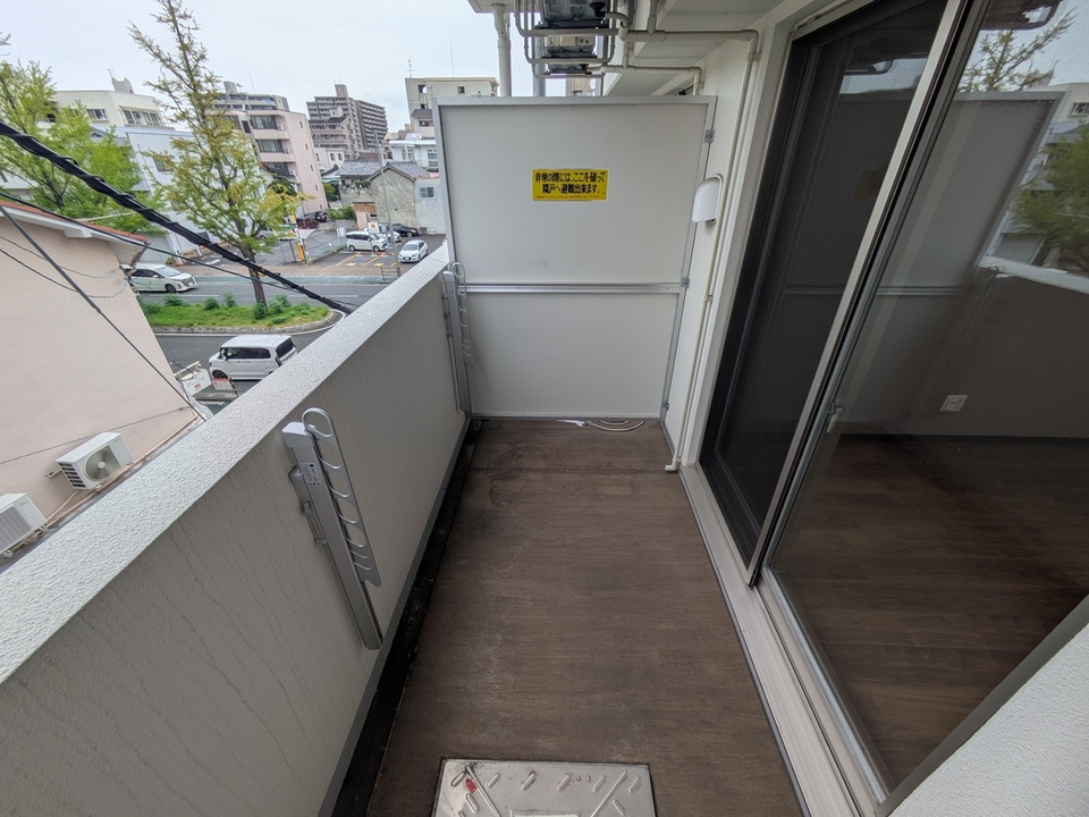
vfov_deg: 85.7
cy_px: 408
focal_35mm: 14
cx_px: 544
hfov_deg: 102.1
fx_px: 440
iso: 58
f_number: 2.2
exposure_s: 1/442
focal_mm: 1.83
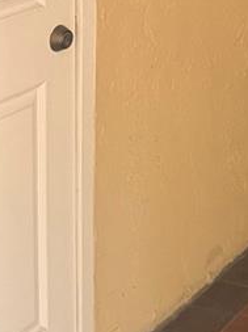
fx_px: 1092
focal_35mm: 114
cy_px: -89
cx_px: 425
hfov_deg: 12.1
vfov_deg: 16.4
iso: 800
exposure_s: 1/53
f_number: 1.78
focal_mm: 6.76
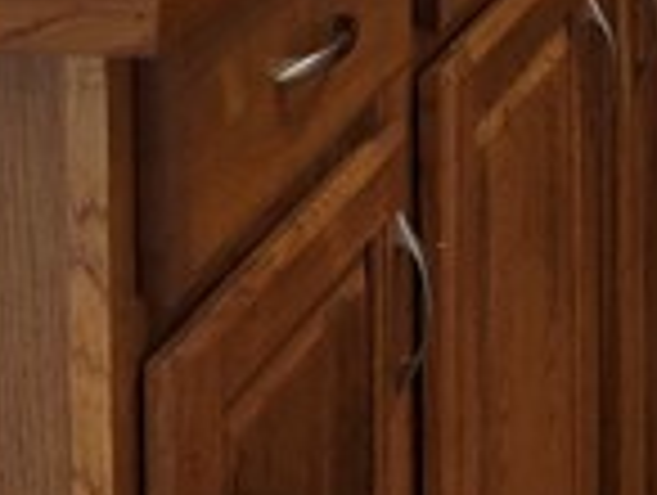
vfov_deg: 8.4
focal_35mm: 161
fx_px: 3061
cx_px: 1228
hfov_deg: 11.3
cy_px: -738
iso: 50
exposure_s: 1/120
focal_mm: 5.4
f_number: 1.8
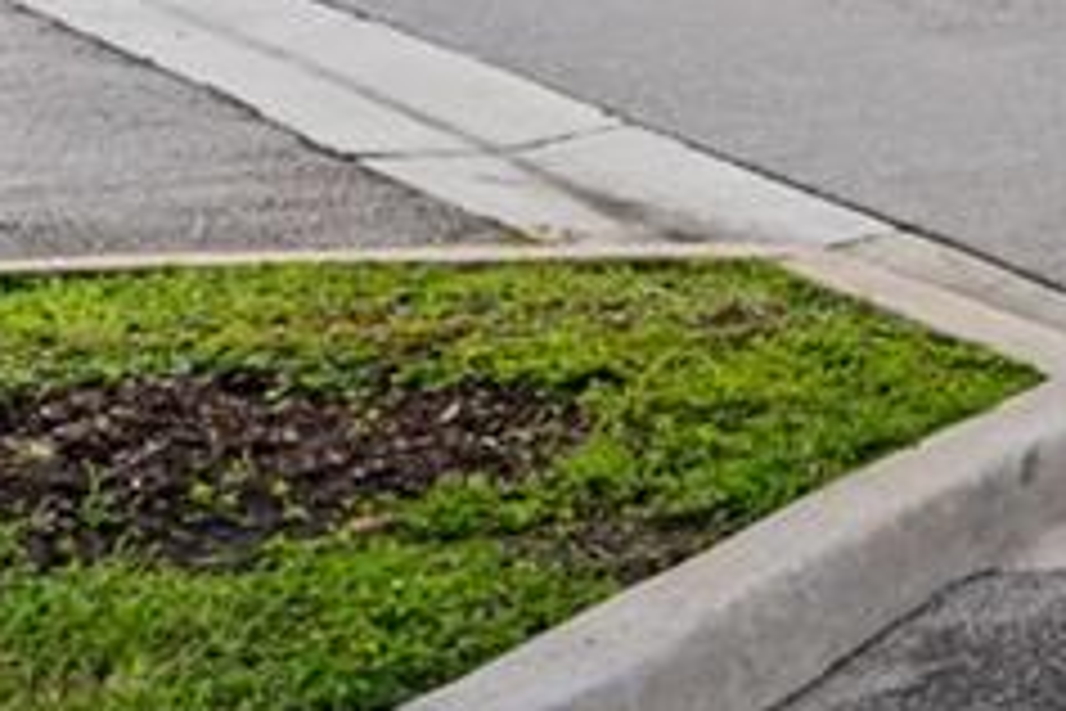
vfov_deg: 8.6
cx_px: 3162
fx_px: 3870
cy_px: -1462
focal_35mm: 131
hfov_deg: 10.8
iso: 400
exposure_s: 1/400
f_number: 8
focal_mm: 19.4
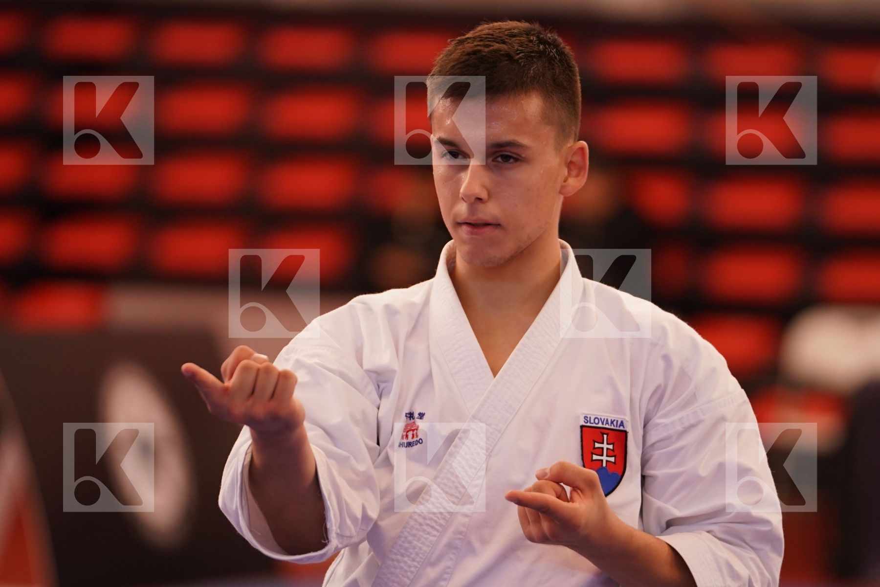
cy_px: 294
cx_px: 440
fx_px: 7137
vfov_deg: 4.7
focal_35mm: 292
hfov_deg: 7.1
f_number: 2.8
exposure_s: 1/500
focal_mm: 195
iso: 800
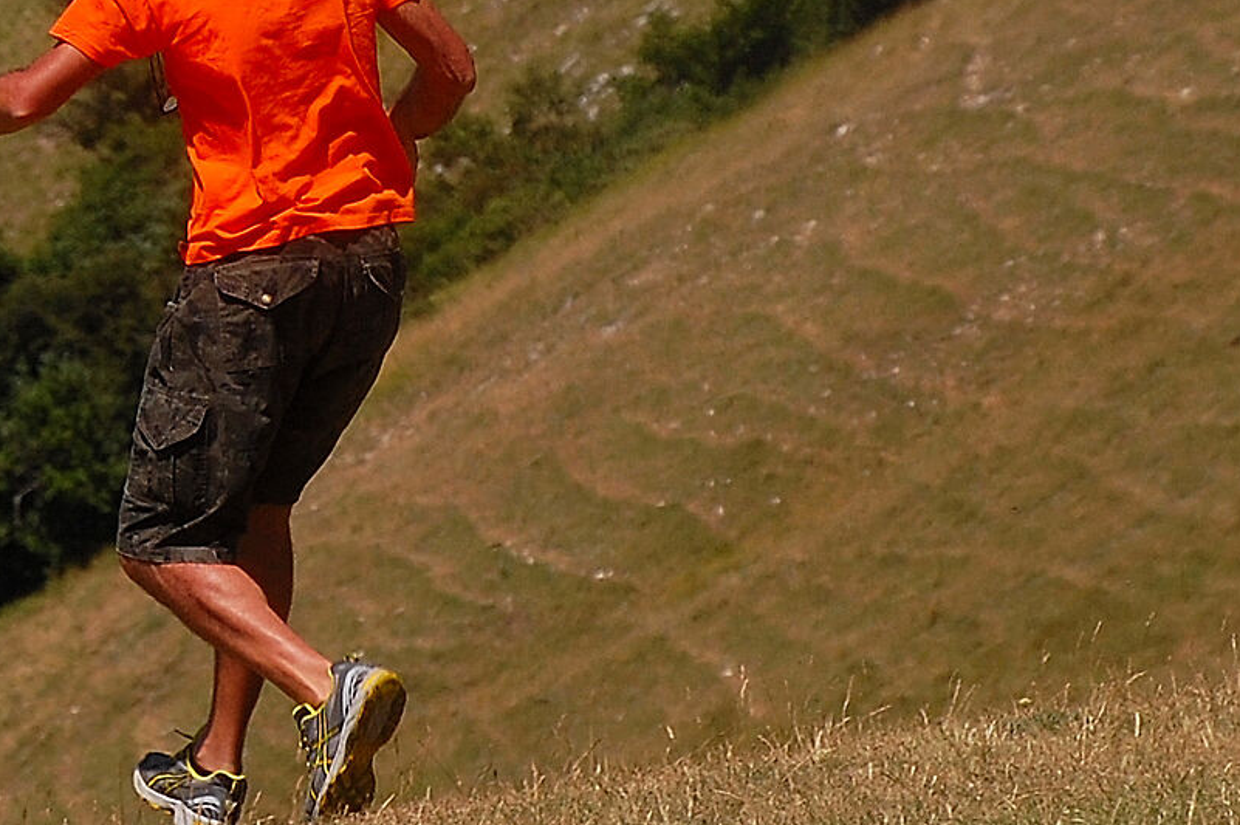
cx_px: -252
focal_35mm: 651
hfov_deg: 3.2
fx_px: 22426
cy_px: -107
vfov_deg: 2.1
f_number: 11
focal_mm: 145
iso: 200
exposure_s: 1/400
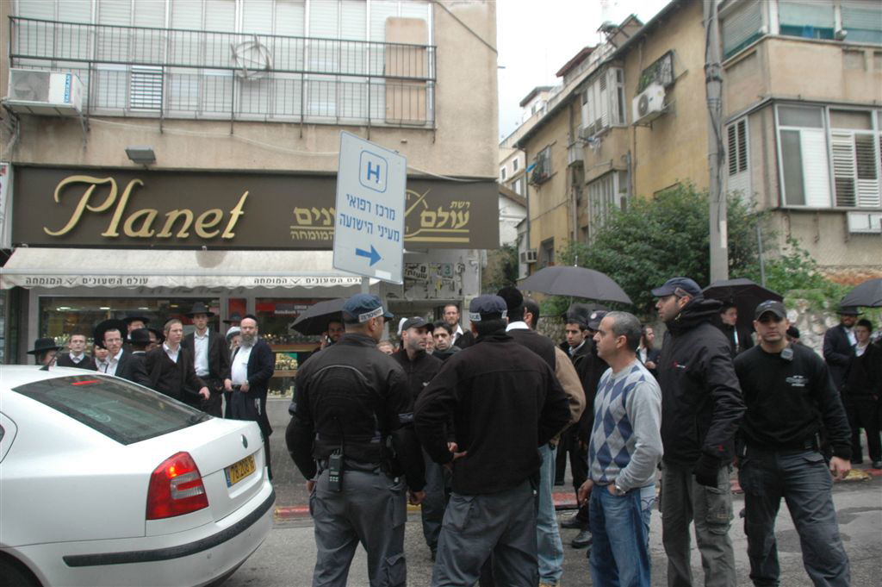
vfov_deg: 19.7
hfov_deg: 29.3
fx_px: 1689
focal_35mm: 69
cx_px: 441
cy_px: 294
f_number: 8
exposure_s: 1/250
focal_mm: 46
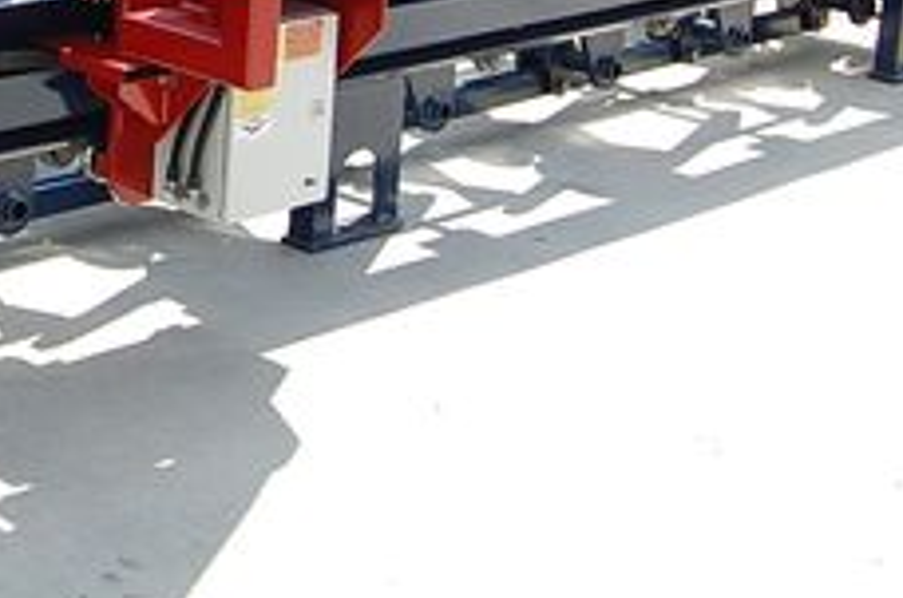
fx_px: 1977
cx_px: -20
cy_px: -147
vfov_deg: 16.4
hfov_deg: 24.4
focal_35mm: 79
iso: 200
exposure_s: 1/200
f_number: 7.1
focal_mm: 20
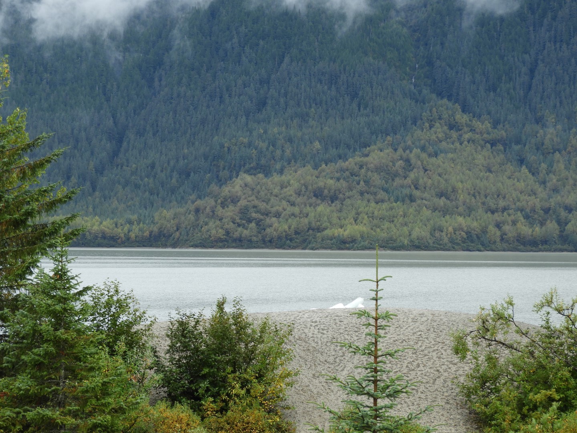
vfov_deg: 11.9
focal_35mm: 125
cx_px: 288
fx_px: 2084
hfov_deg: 15.8
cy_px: 216
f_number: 5
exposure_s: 1/160
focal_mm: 22.4
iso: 100
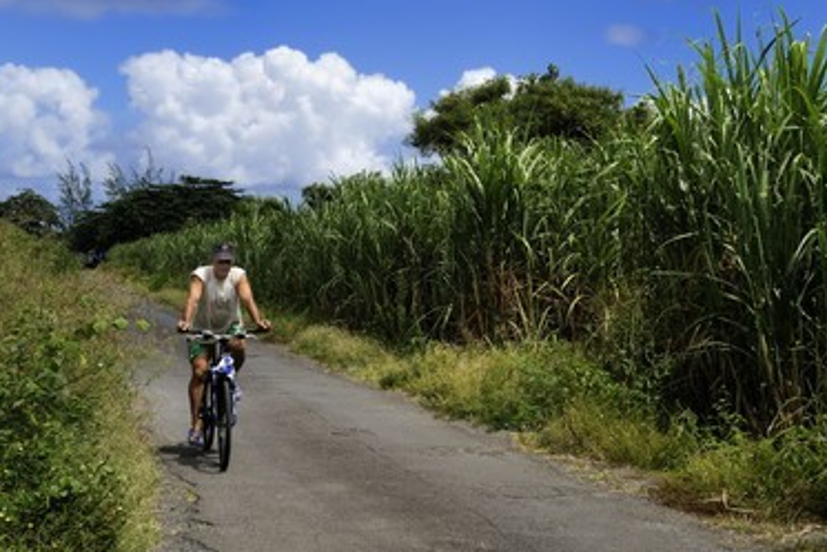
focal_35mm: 54
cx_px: 439
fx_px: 1241
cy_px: 259
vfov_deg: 25.1
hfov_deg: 36.8
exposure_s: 1/200
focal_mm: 48
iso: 200
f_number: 13
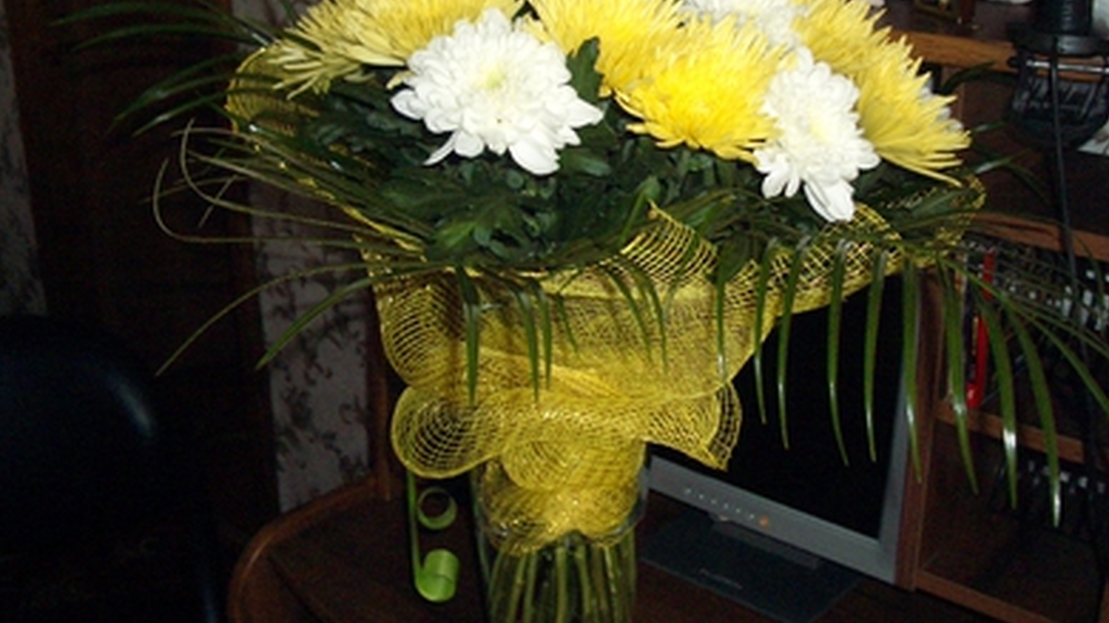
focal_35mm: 44
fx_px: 1293
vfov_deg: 27.0
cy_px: 228
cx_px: 594
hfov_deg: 46.4
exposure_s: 1/60
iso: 200
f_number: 2.6
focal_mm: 5.8
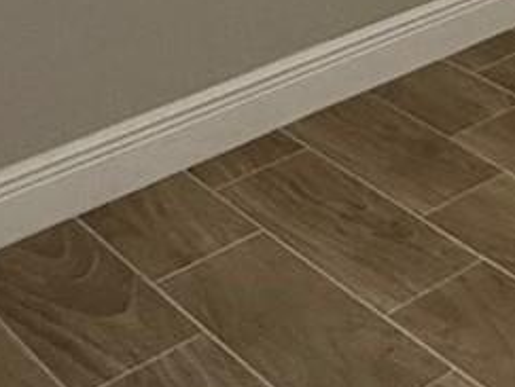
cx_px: 869
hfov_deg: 17.9
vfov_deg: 13.0
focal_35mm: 92
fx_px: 1371
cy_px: -486
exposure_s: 1/76
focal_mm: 2.22
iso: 400
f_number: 2.2
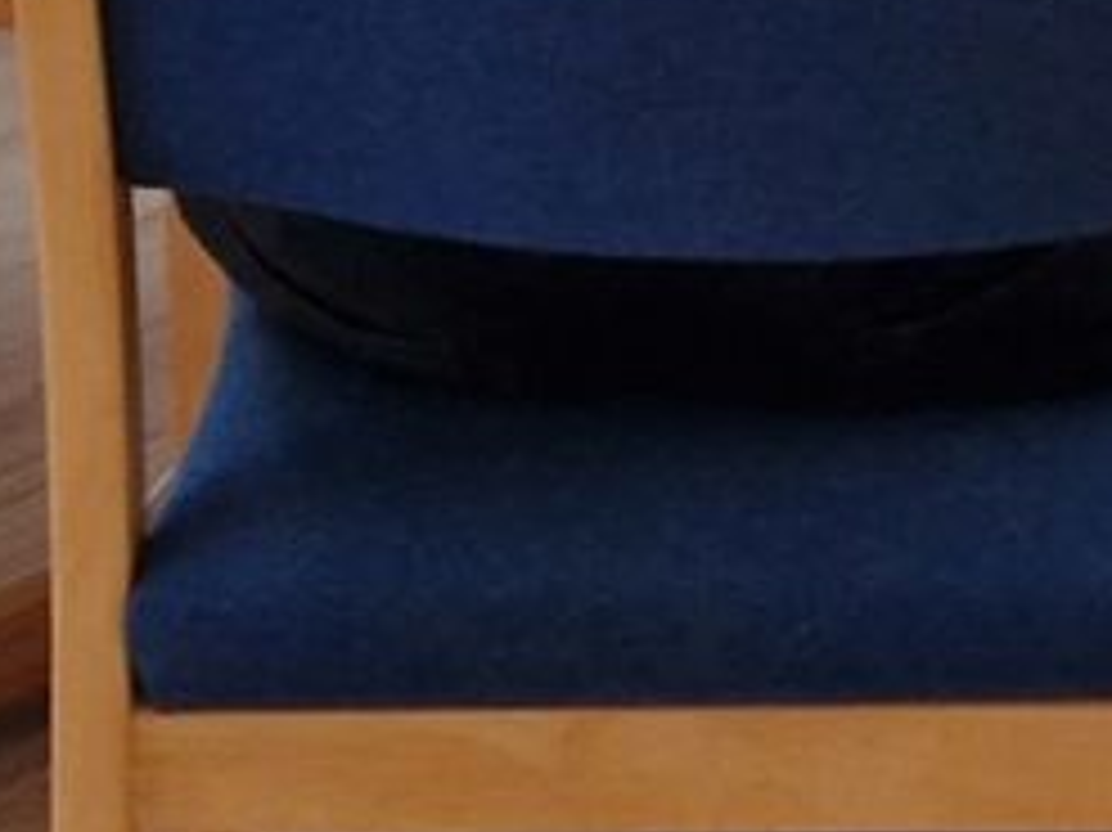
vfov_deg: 7.7
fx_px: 5747
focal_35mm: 179
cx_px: 1486
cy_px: -1219
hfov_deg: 10.8
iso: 160
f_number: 1.8
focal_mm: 5.4
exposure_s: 1/180
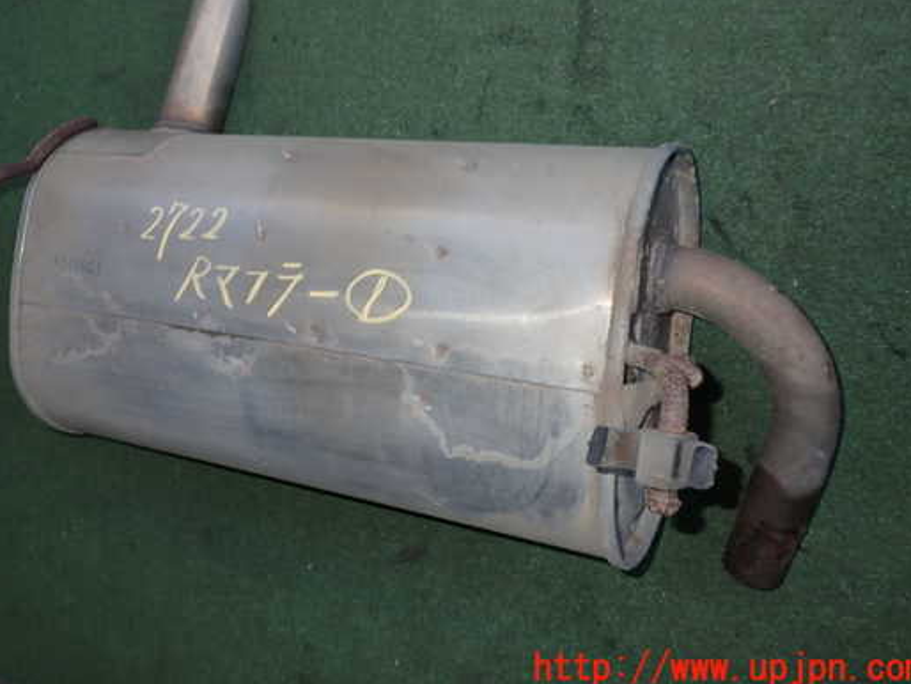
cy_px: 292
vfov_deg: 40.6
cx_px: 402
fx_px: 922
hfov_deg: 52.5
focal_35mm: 35
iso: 100
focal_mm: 5.4
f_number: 6.3
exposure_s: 1/30
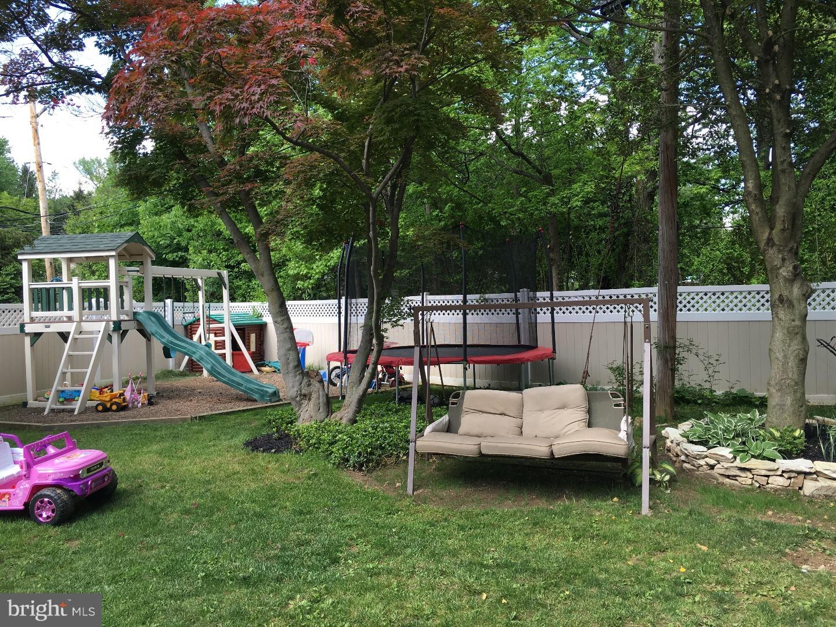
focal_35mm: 29
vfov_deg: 48.2
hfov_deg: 61.7
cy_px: 314
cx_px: 418
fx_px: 700
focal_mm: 4.15
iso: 25
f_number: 2.2
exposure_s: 1/231
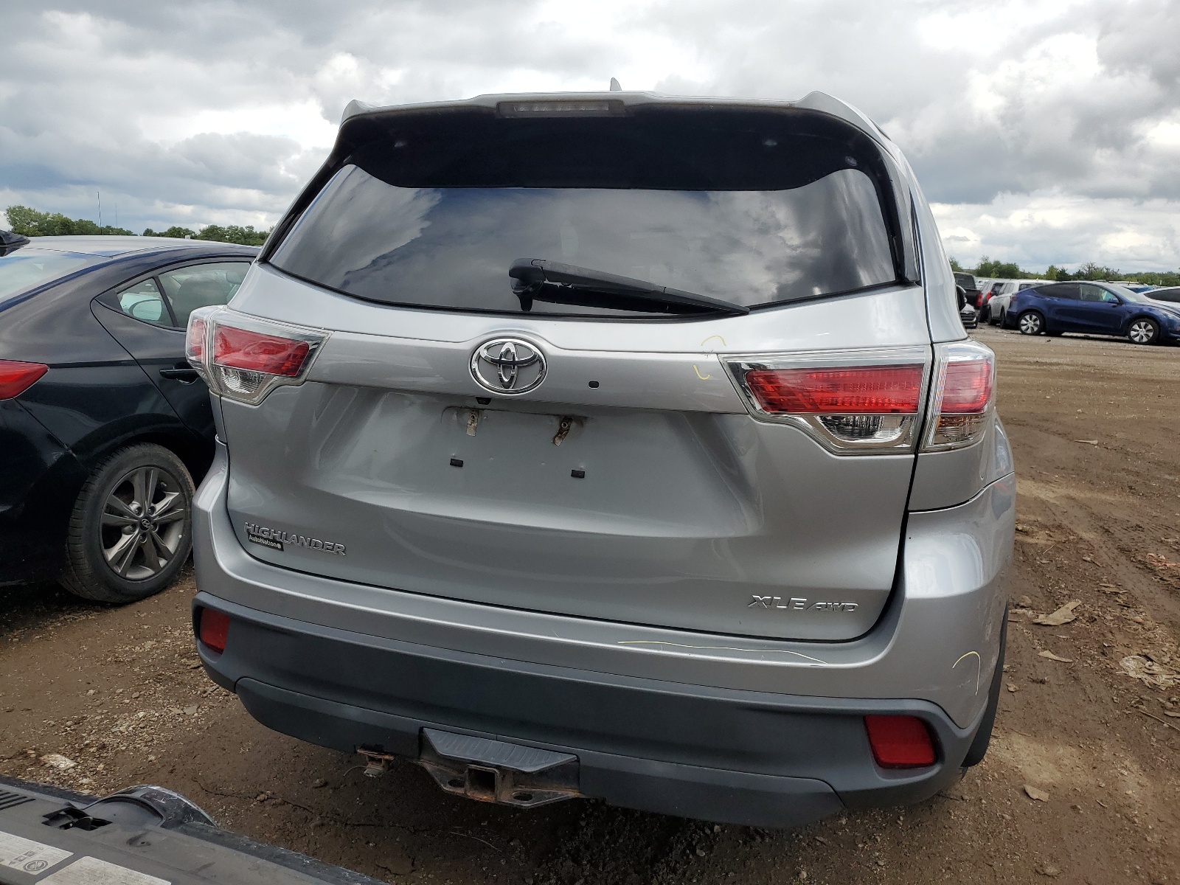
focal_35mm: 26
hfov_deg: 67.3
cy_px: 442
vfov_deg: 53.1
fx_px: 886
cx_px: 590
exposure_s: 1/3333
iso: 50
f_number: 1.5
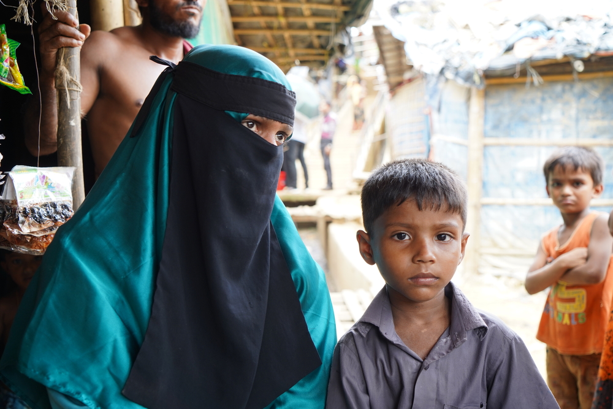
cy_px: 204
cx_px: 306
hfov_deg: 47.4
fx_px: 698
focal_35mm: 41
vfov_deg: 32.6
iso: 250
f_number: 4.5
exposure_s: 1/50
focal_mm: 41
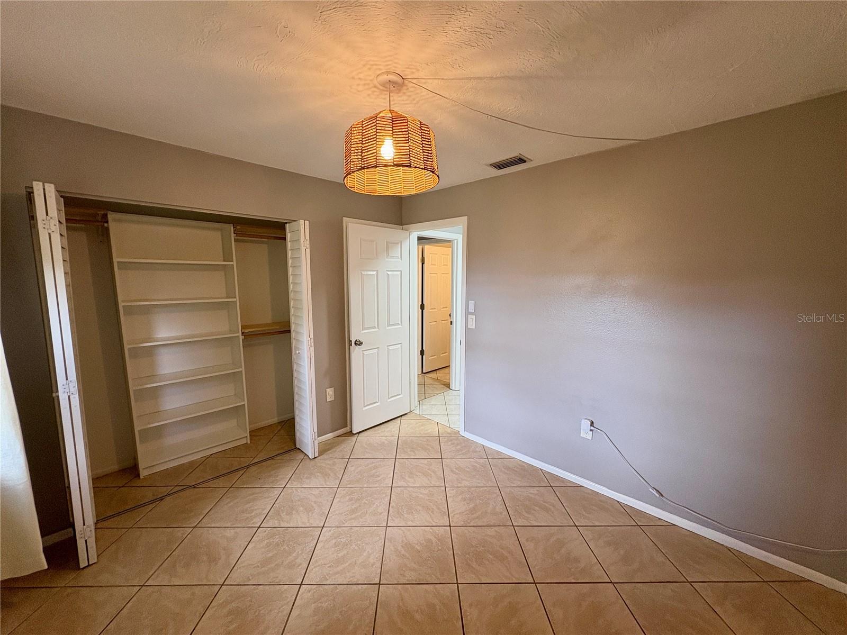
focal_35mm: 14
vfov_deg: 85.7
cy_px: 318
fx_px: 343
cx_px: 424
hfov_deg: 102.1
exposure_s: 1/60
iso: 160
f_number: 2.2
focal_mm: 2.22
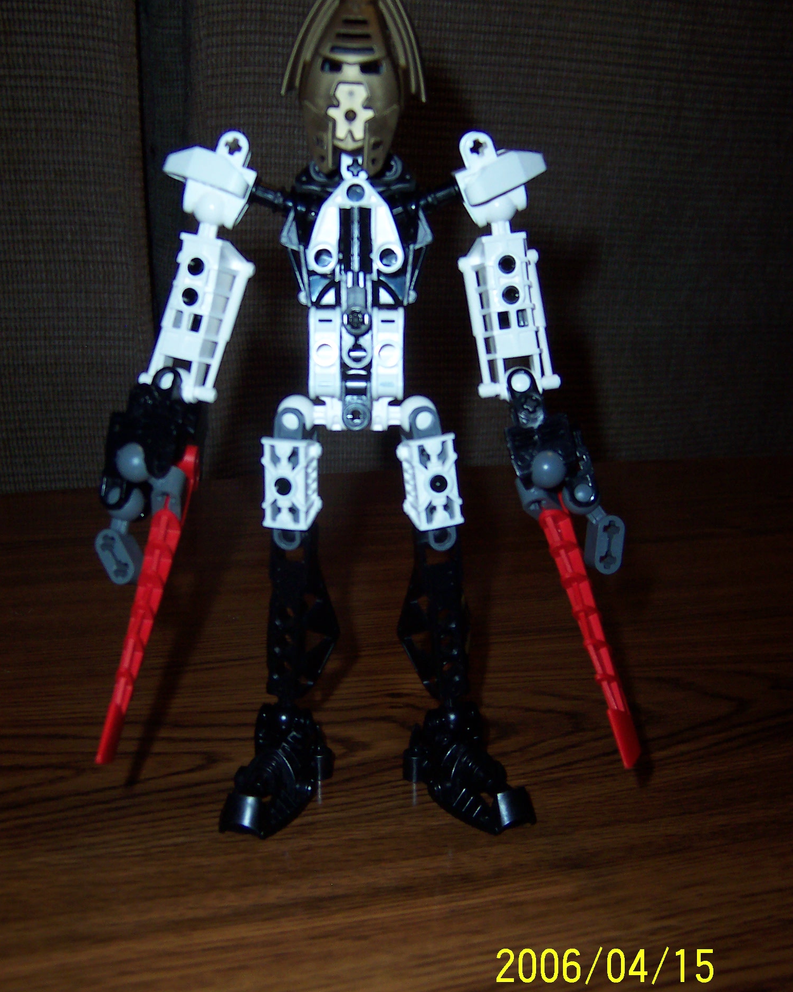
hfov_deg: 39.2
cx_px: 398
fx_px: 1115
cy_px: 503
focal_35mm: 38
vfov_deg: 47.9
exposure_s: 1/60
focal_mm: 5.6
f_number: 2.8
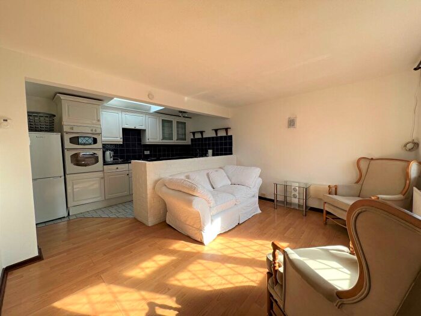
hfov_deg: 106.2
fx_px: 158
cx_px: 210
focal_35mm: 13
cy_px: 158
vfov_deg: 89.9
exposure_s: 1/152
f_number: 1.8
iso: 32
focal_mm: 1.57
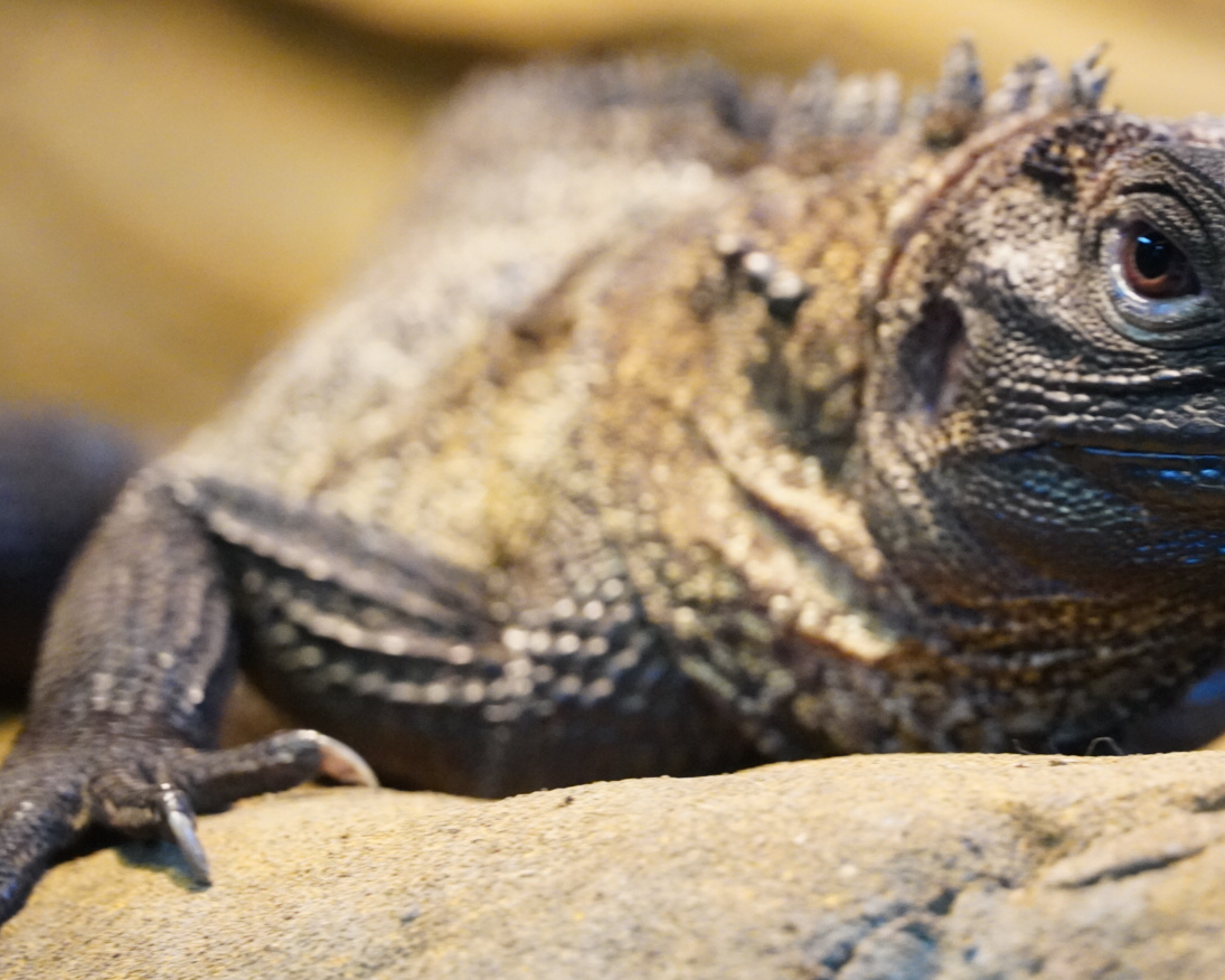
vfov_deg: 5.5
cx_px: 855
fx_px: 10177
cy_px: 468
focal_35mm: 281
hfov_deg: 6.9
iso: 6400
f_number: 5.6
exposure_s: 1/50
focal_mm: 135
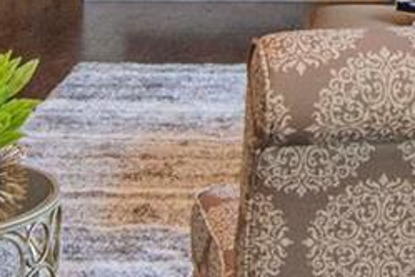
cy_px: -222
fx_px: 1443
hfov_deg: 16.0
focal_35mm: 125
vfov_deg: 10.3
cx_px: 418
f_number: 5.6
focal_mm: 13
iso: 800
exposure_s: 1/125
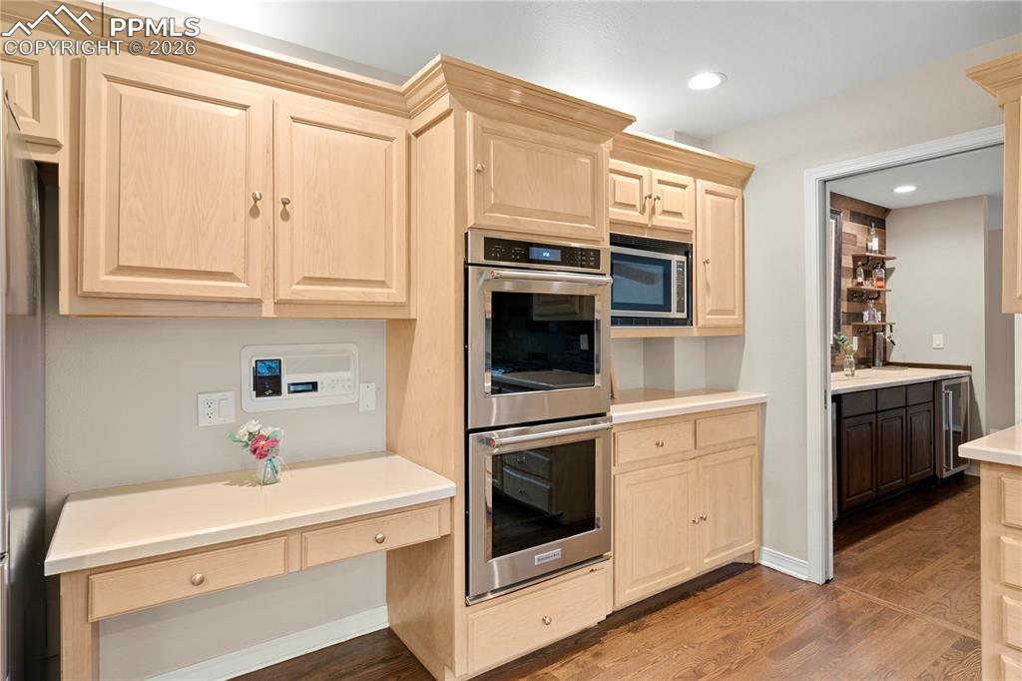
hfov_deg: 86.9
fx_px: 539
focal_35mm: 19
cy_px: 340
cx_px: 511
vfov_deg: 64.5
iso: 100
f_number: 11
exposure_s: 8
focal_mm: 19
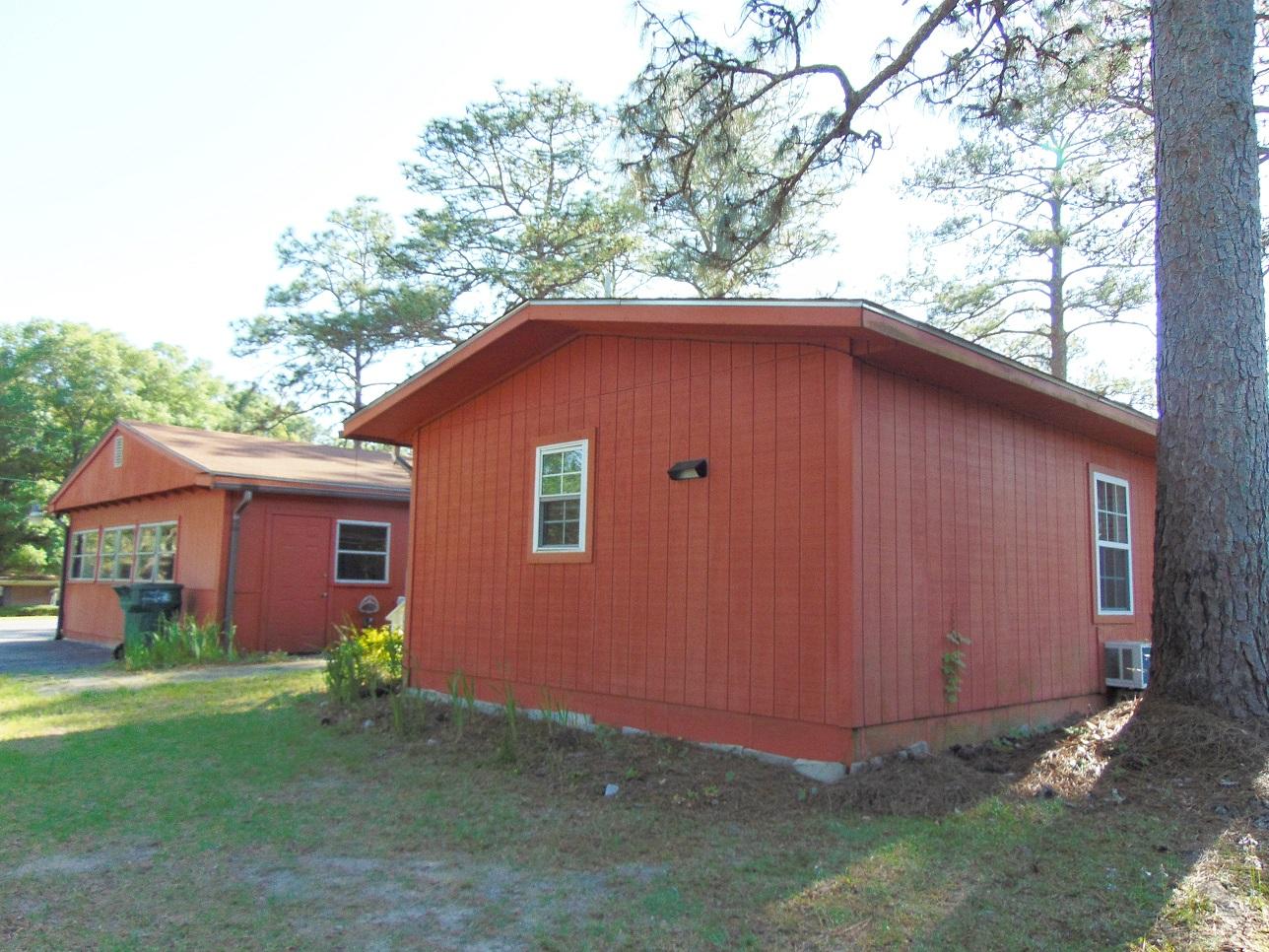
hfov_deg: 69.4
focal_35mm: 25
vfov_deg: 54.9
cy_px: 476
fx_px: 916
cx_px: 634
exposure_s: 1/320
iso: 80
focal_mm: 4.5
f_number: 3
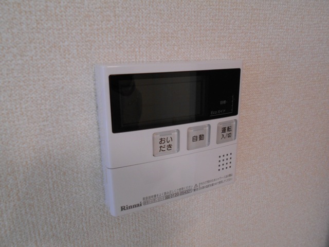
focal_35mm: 26
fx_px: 247
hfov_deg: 67.3
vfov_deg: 53.1
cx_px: 164
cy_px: 124
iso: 220
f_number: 3.2
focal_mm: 4.6
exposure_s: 1/30
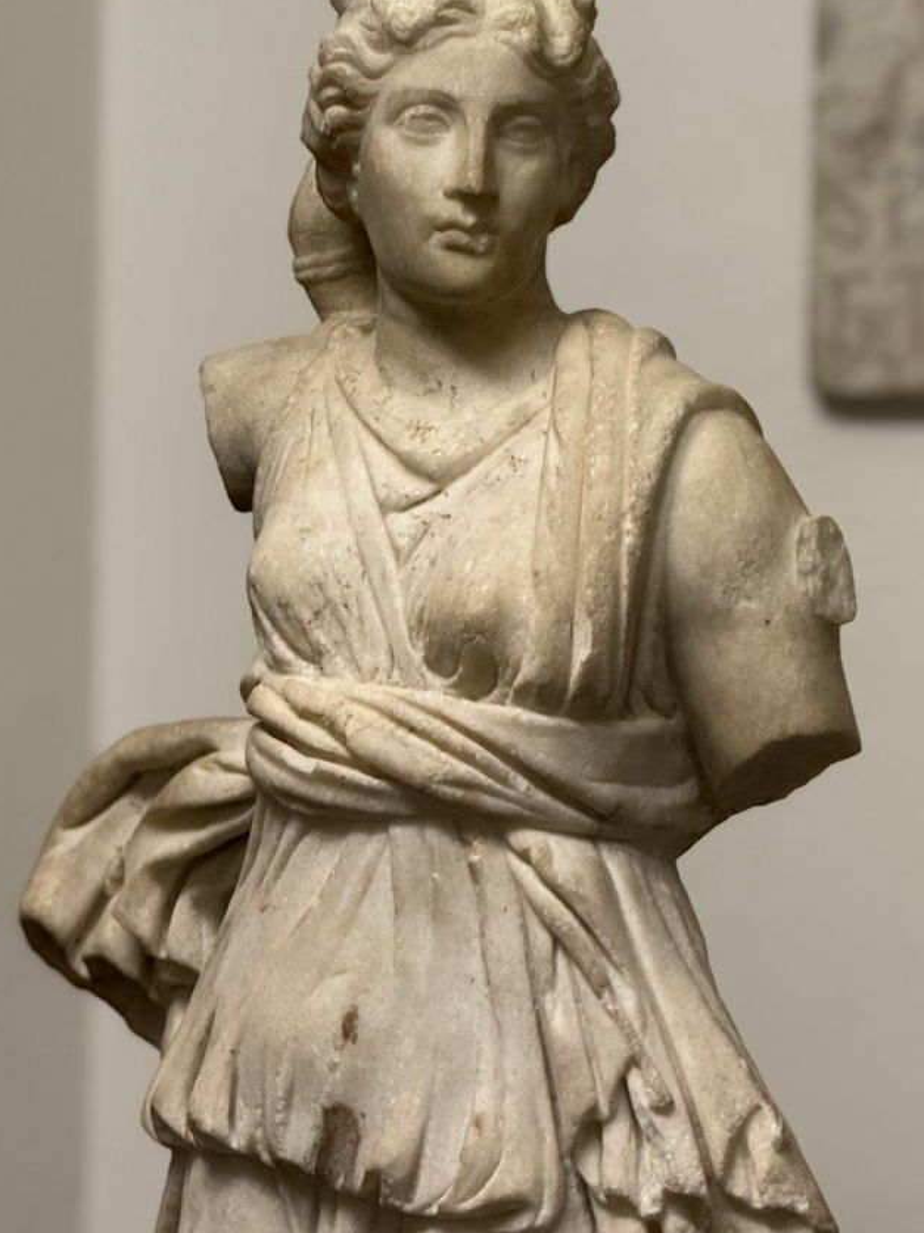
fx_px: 5450
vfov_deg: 12.9
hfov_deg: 9.7
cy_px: 581
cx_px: 452
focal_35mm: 153
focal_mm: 15.66
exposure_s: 1/50
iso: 250
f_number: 2.8
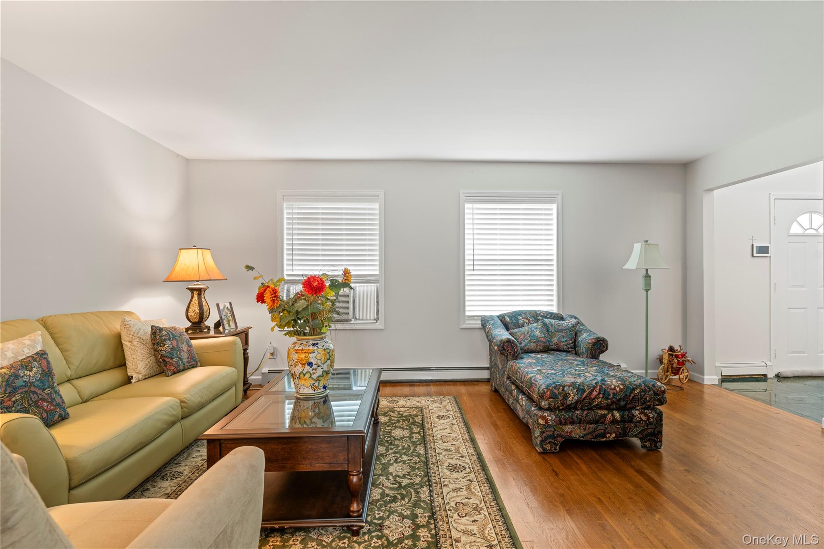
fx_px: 389
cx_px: 412
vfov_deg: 70.4
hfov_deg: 93.3
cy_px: 274
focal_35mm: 17
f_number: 7.1
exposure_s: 1/2.5
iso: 320
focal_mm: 17
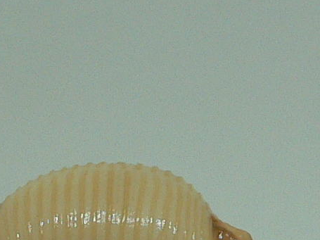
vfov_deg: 9.5
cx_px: 106
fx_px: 1432
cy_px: 255
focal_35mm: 155
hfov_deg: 12.7
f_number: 2.8
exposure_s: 1/60
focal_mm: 4.6
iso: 100
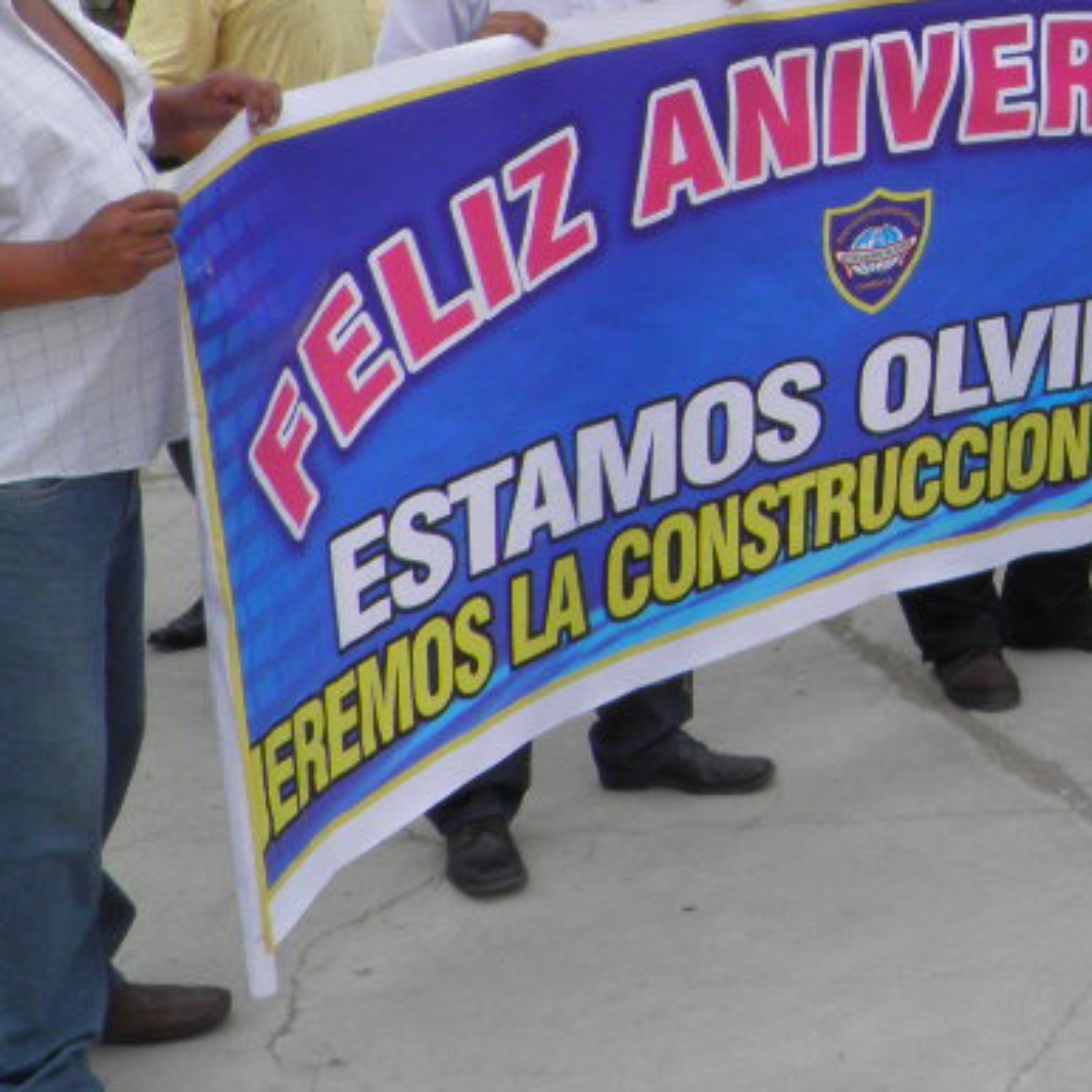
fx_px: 2927
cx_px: 1491
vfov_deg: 20.3
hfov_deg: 19.2
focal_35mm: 82
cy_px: -74
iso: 50
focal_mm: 4.9
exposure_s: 1/200
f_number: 5.7
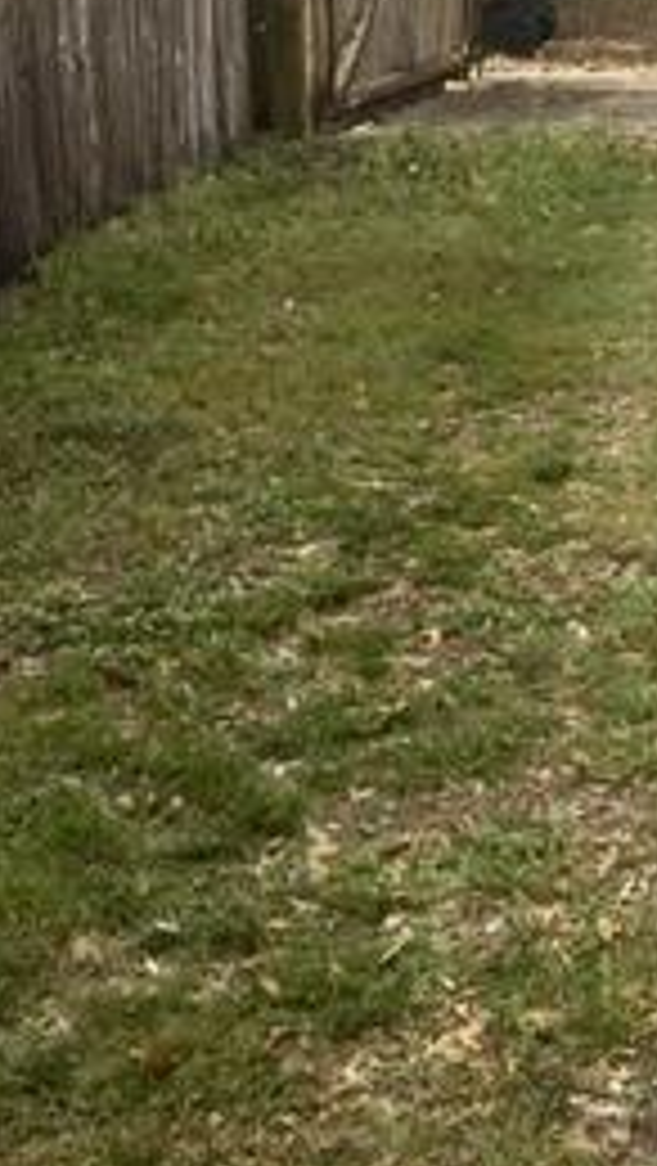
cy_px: 144
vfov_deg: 26.4
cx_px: 986
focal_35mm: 78
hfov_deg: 14.5
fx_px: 2412
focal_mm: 4.15
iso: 25
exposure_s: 1/1012
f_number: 2.2
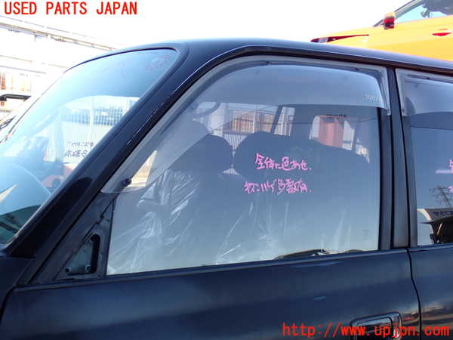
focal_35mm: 41
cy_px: 170
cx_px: 226
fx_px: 537
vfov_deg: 35.1
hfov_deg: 45.8
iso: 100
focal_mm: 7.31
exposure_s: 1/125
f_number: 4
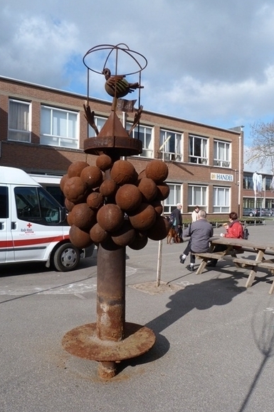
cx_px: 148
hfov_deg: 47.9
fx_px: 308
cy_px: 207
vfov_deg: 67.4
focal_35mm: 27
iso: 80
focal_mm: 4.5
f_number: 5.6
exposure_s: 1/250
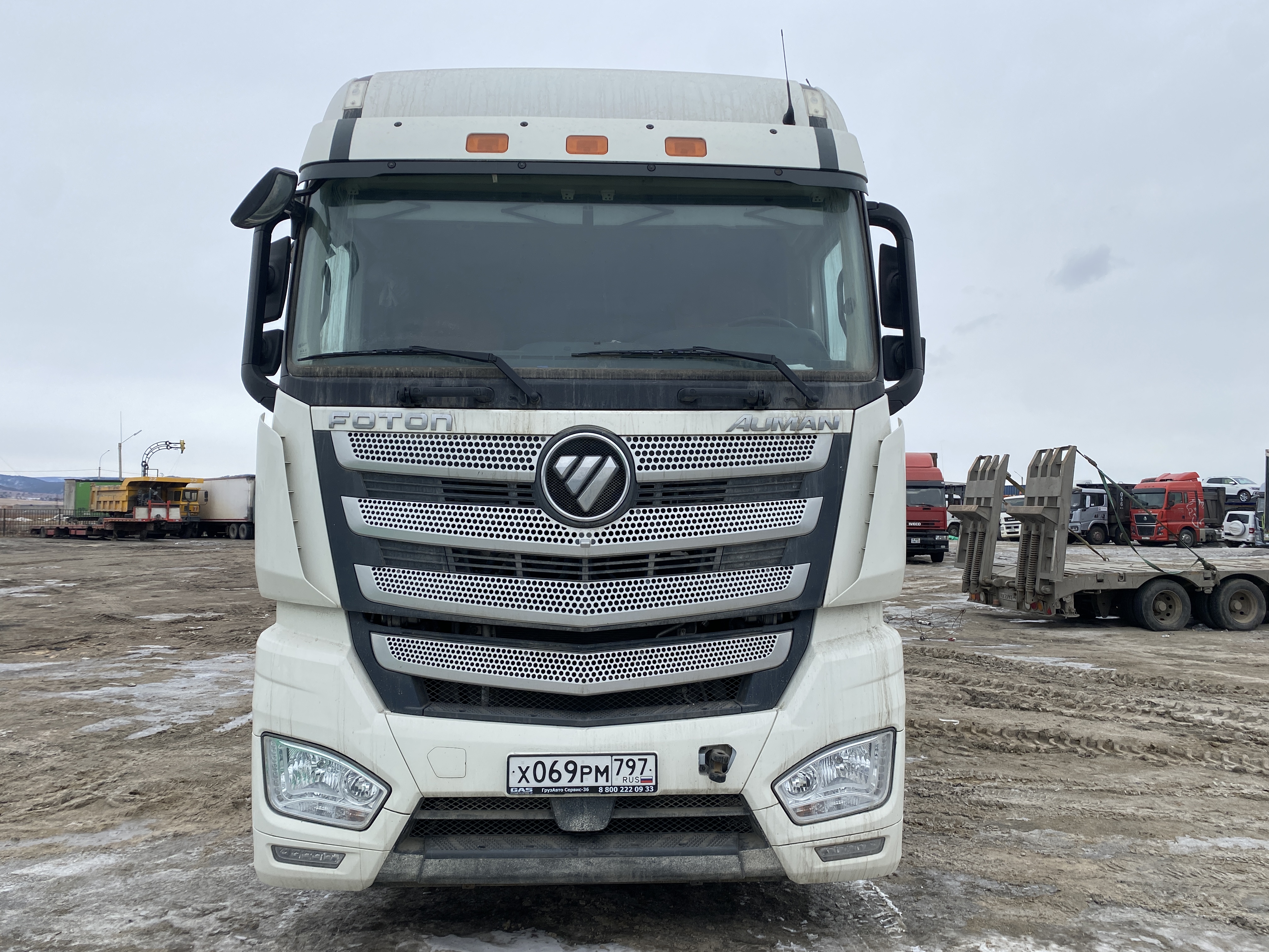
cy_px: 476
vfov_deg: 53.1
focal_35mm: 26
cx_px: 634
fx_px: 953
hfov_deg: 67.3
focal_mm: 4.25
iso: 32
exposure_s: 1/1838
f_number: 1.8
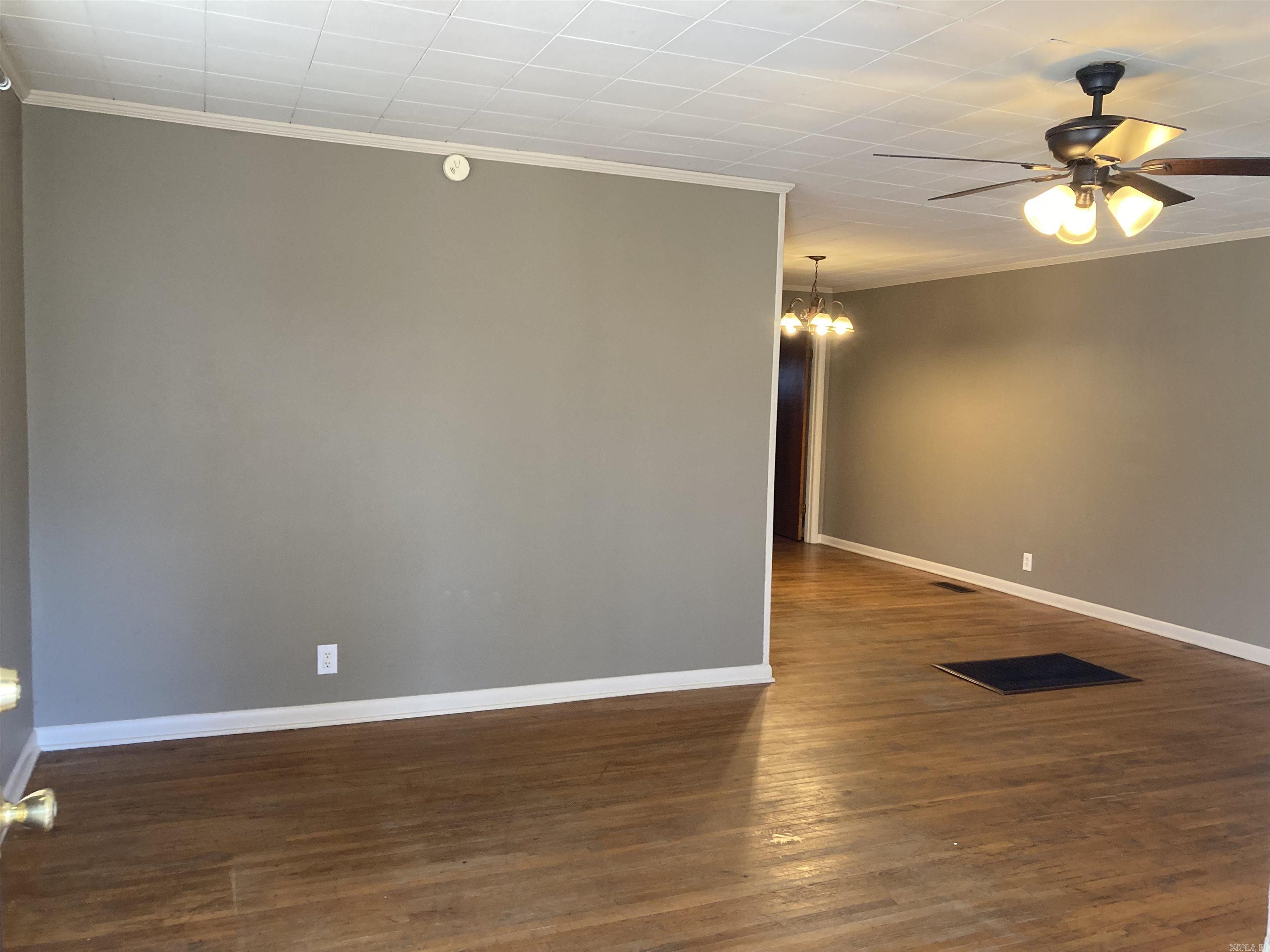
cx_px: 635
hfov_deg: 63.4
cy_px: 476
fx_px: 1027
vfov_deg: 49.7
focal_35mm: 28
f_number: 1.8
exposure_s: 1/60
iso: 125
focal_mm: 3.99
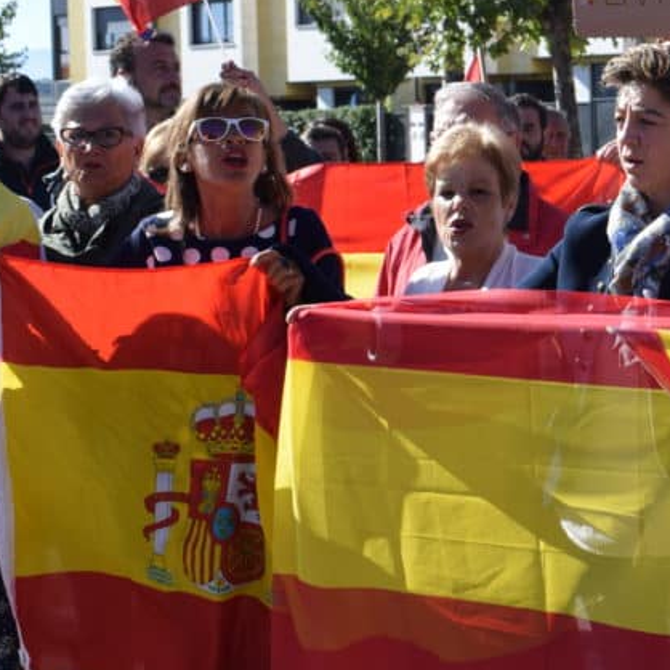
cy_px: 349
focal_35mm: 106
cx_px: 760
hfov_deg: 15.9
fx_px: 2326
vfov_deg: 16.4
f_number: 9
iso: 200
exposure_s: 1/320
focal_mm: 29
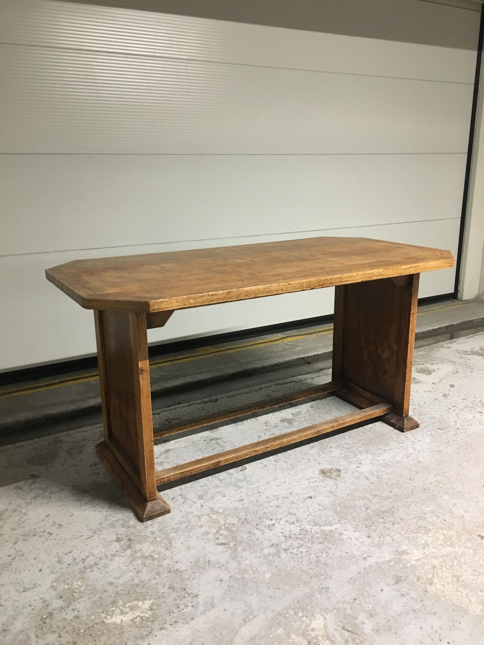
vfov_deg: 61.7
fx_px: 541
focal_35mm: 29
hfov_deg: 48.2
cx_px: 242
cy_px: 322
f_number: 2.2
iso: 250
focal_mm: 4.15
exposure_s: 1/25
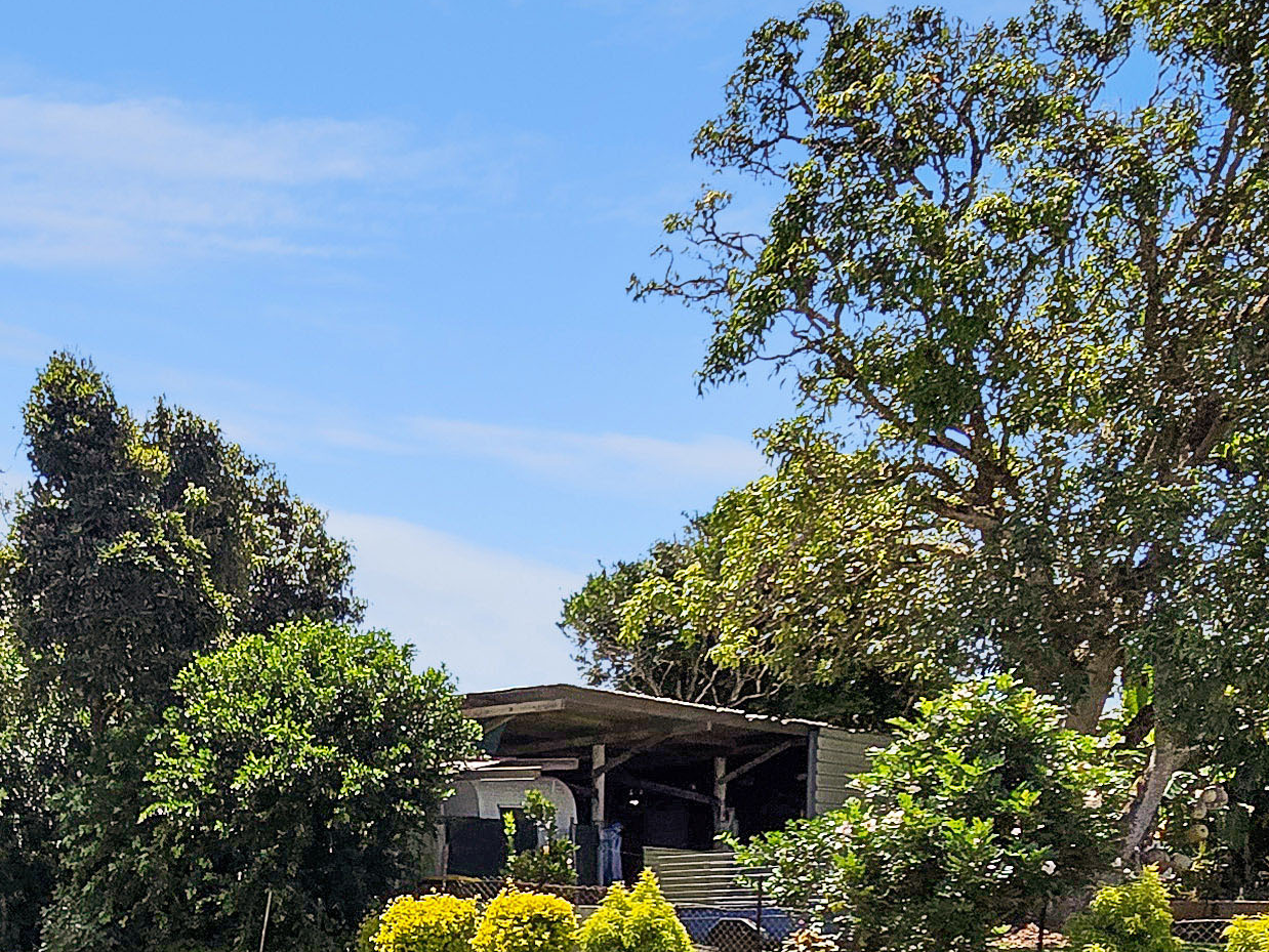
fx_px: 1540
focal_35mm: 42
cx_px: 189
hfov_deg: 42.0
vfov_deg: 31.0
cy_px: 1023
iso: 50
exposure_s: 1/2289
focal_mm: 2.2
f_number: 2.2
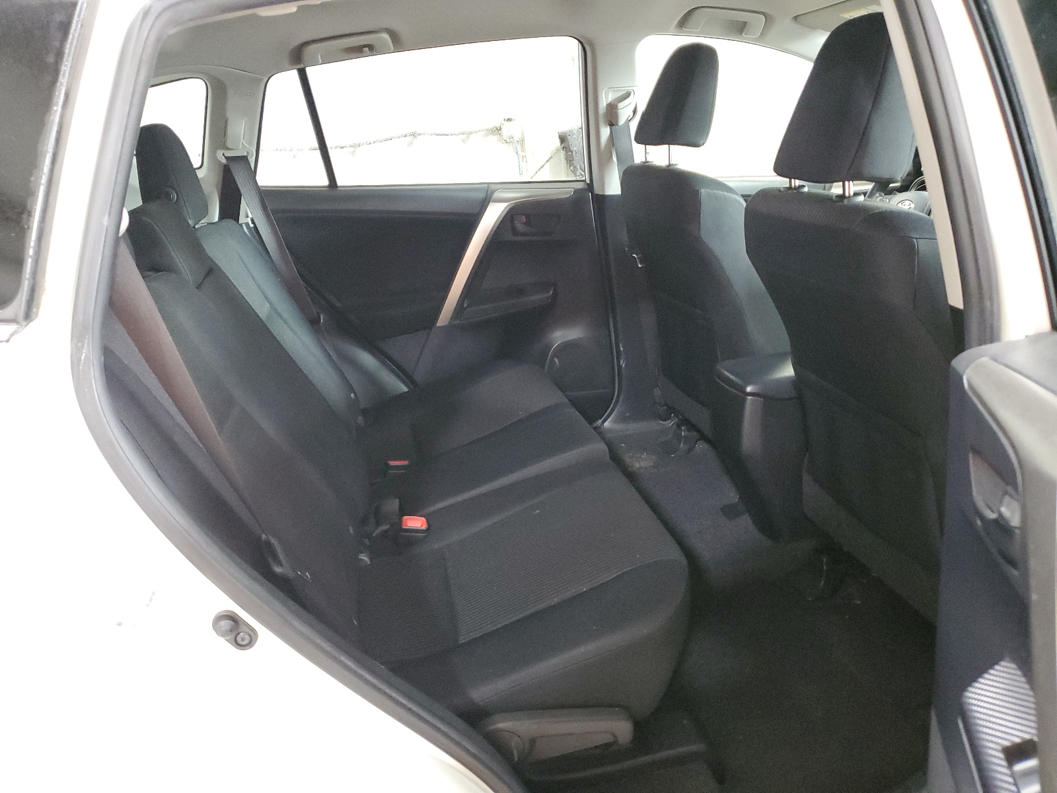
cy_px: 396
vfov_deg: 53.1
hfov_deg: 67.3
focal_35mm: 26
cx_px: 528
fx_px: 794
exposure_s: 1/15
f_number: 1.5
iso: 494
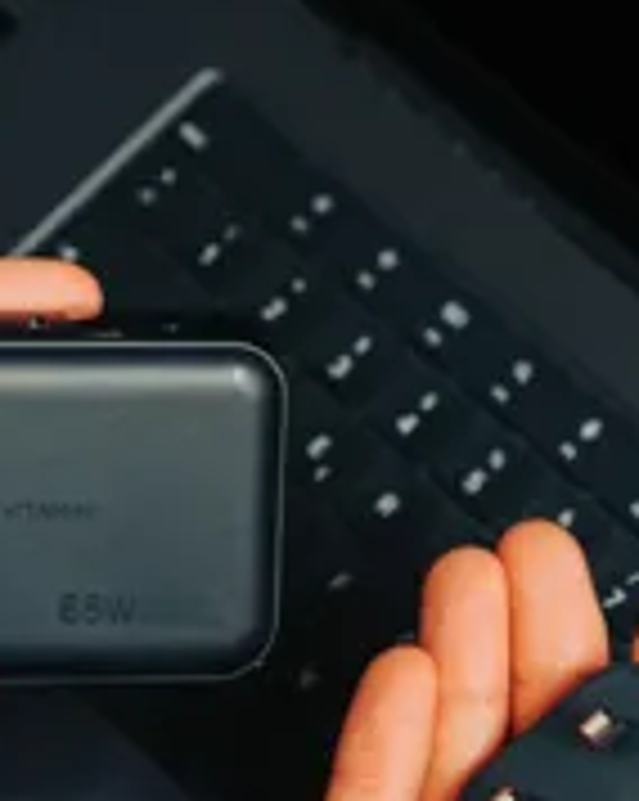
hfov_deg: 7.8
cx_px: 207
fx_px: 4689
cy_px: 583
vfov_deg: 9.7
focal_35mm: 198
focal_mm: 75
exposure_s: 1/400
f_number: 2.8
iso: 1000
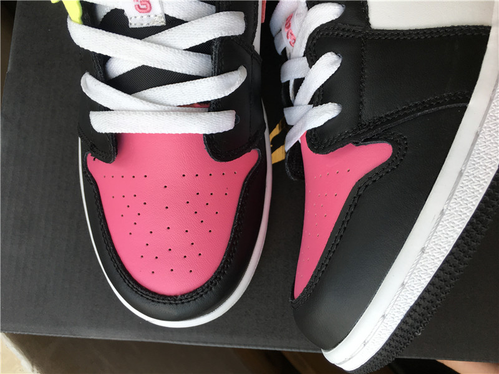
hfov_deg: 61.7
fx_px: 418
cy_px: 187
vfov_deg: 48.2
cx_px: 250
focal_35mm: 29
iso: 32
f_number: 2.2
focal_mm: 4.15
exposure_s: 1/100
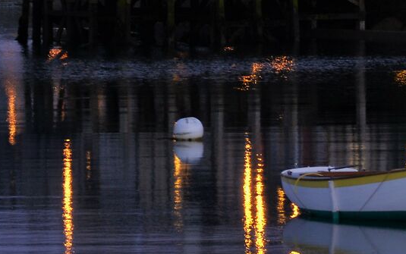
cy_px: 49
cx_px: 401
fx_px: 5314
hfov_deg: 4.4
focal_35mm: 480
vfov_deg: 2.7
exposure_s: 1/30
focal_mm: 105
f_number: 8
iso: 640
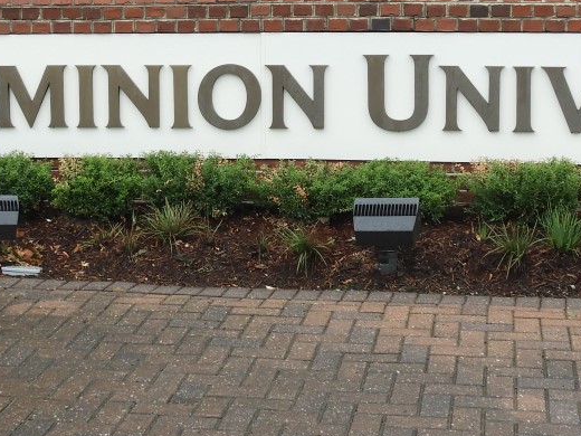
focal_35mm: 83
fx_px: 1393
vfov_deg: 17.7
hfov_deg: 23.6
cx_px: 273
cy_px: 104
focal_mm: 5.4
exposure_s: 1/125
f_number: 3.5
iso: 100
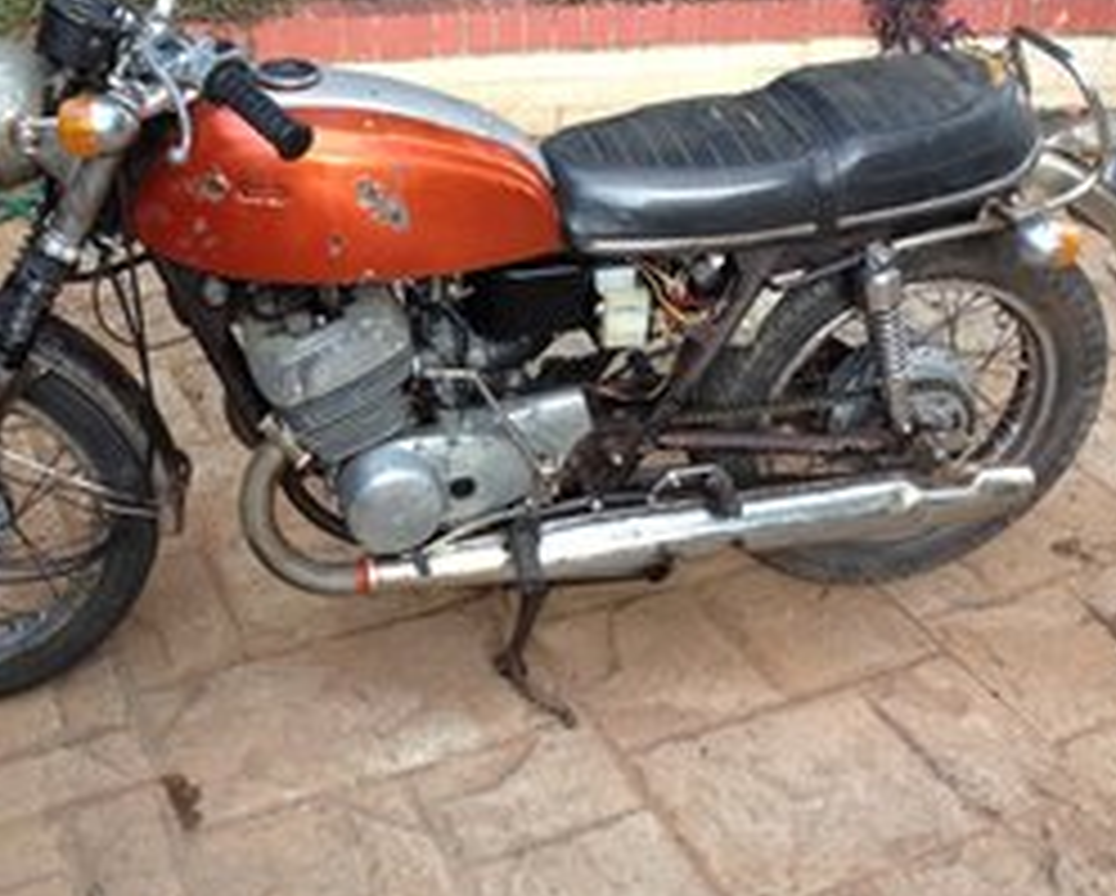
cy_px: 378
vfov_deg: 32.1
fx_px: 1554
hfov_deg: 39.4
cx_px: 477
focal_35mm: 47
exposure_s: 1/120
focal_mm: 4.28
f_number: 2.4
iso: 80
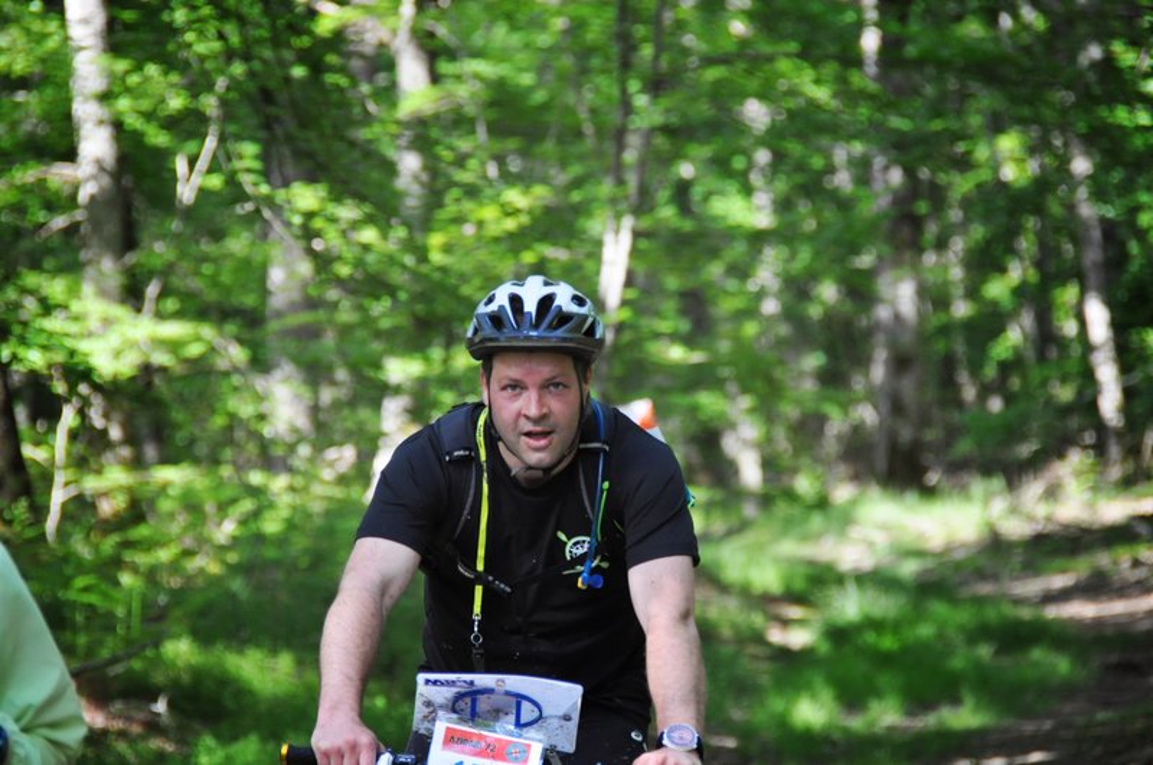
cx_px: 576
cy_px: 382
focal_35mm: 255
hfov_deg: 8.1
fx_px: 8155
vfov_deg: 5.4
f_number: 5.6
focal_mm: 170
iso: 1250
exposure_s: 1/500
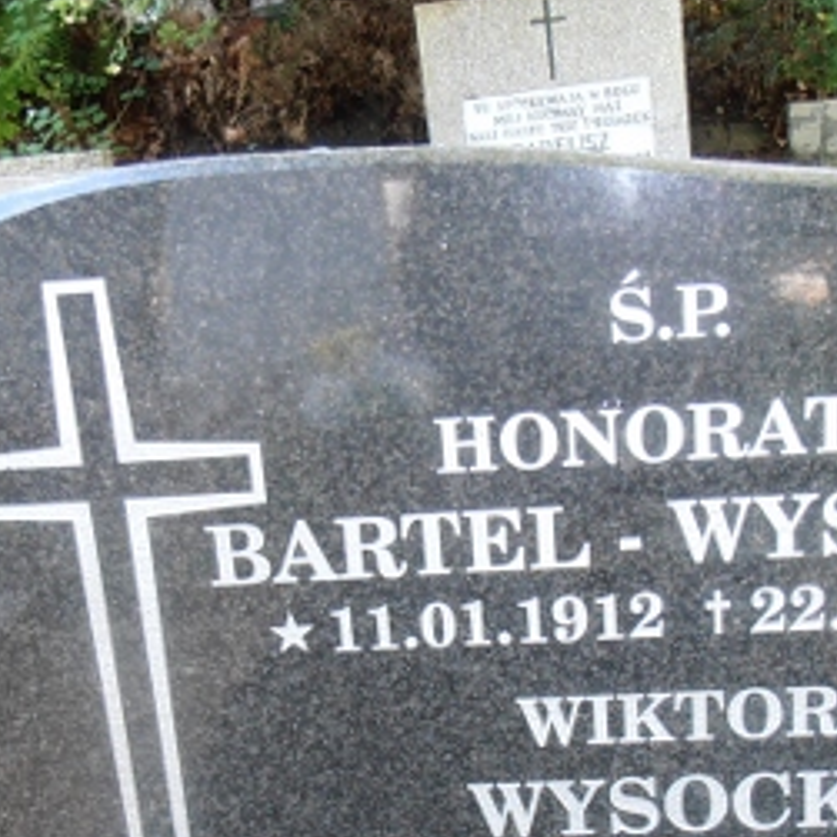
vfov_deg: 30.9
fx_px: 1477
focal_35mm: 54
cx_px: 467
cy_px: 660
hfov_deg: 31.6
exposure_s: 1/30
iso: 125
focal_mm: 4.2
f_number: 3
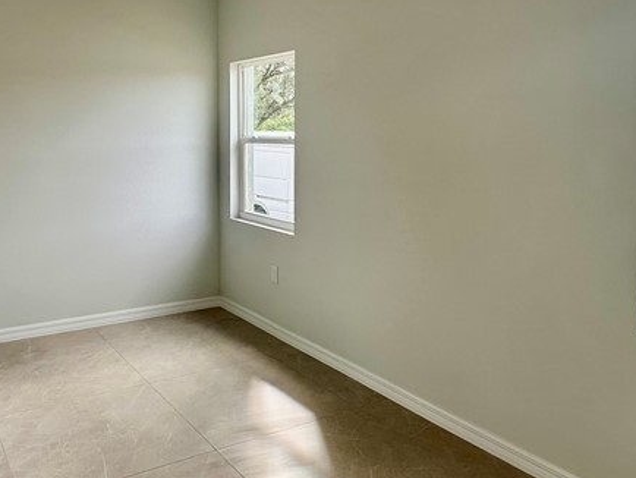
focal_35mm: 33
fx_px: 607
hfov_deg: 54.8
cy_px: 185
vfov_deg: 42.7
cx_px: 243
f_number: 2.2
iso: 40
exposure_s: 1/120
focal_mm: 2.22
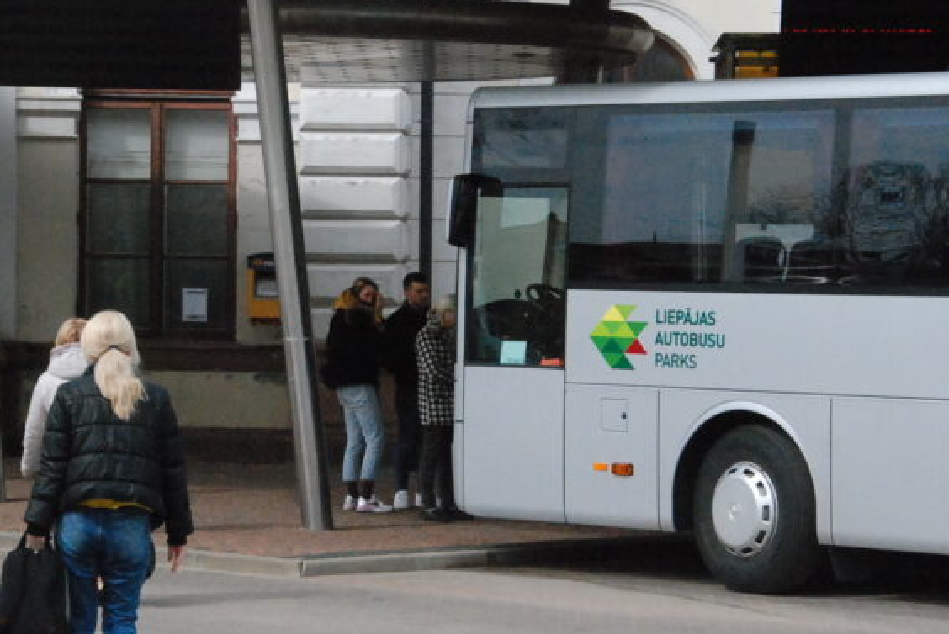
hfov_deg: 13.0
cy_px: 299
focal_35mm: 158
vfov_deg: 8.7
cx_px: 402
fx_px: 4168
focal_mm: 58
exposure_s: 1/2000
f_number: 11
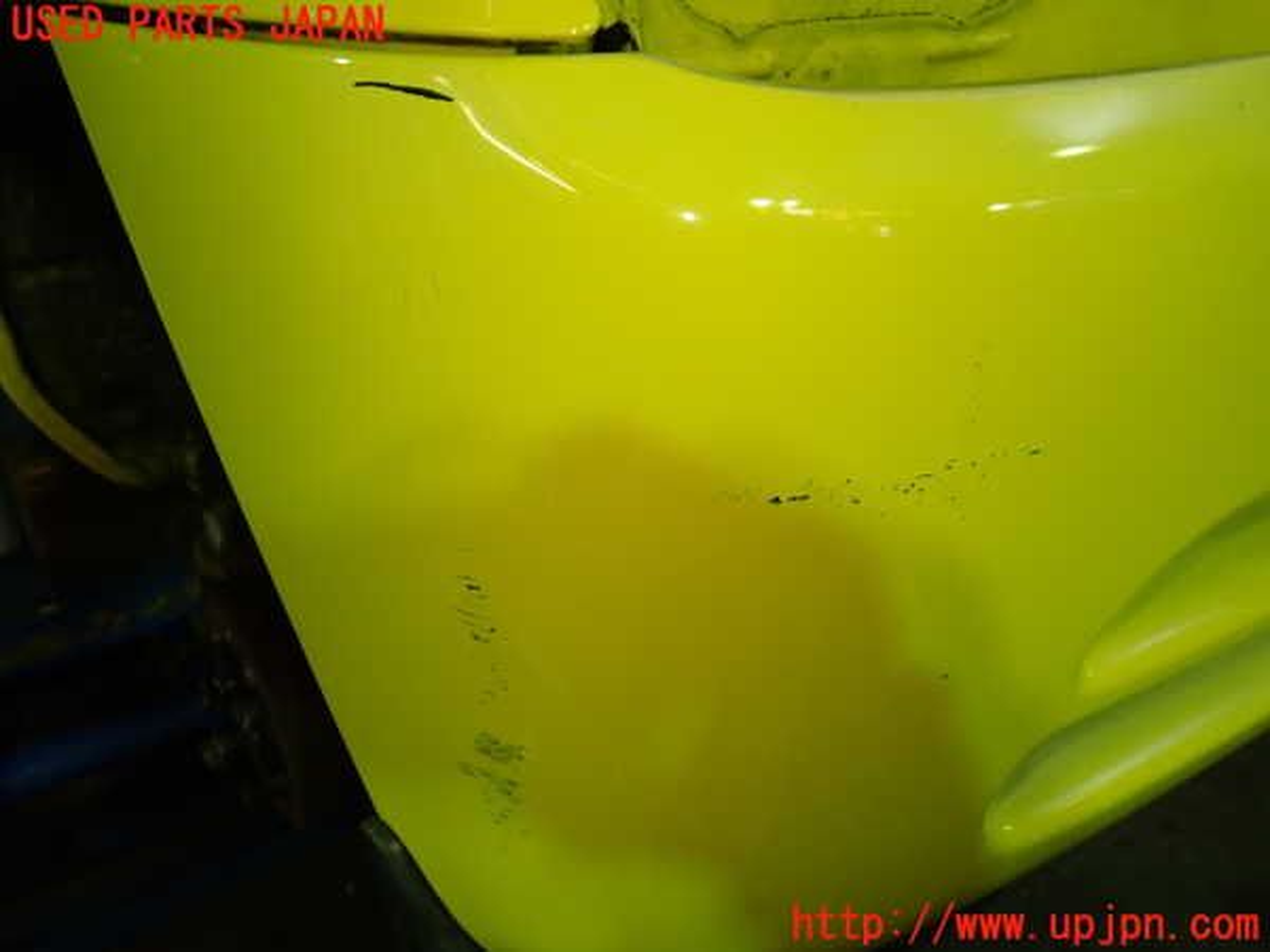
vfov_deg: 46.8
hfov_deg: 60.0
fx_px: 1101
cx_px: 635
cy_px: 476
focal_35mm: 30
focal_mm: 5.4
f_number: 2.3
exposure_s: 1/60
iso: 200
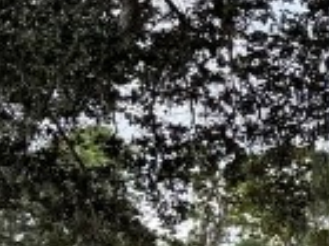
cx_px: 1149
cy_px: 323
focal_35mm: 176
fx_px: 1673
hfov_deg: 8.4
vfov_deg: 8.3
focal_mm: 6.76
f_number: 1.78
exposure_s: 1/864
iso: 80
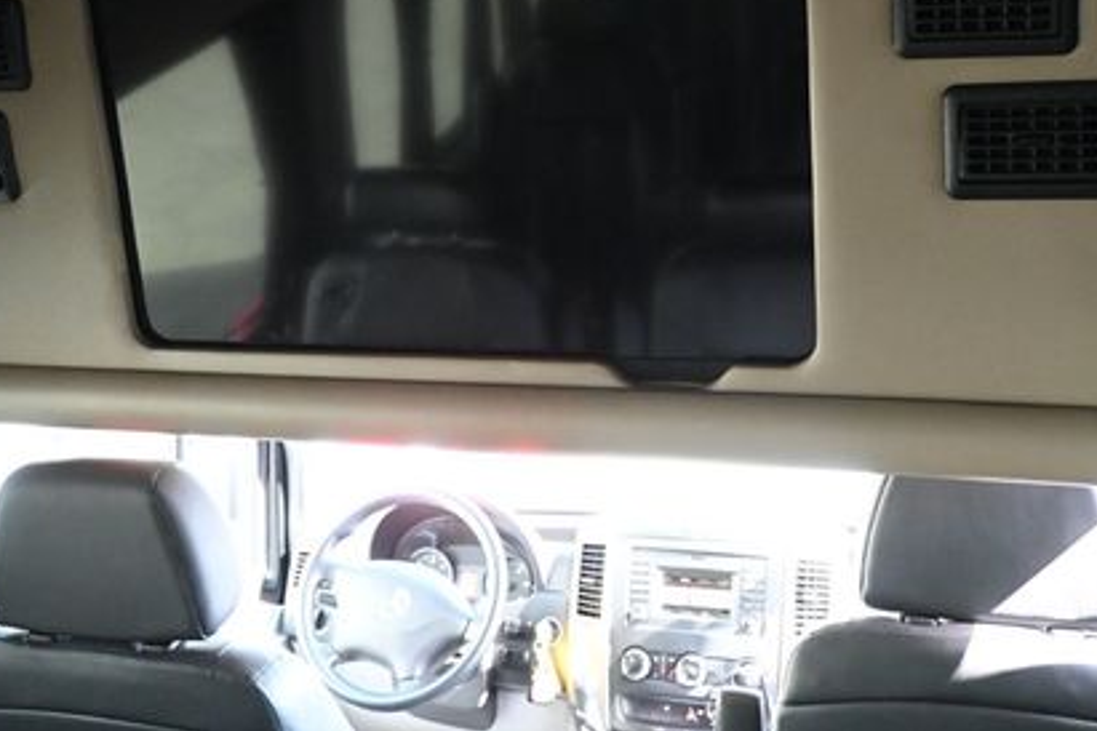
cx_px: 606
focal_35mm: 43
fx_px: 1315
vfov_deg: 30.4
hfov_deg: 45.2
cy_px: 165
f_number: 3.8
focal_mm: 18.5
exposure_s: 1/80
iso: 3200
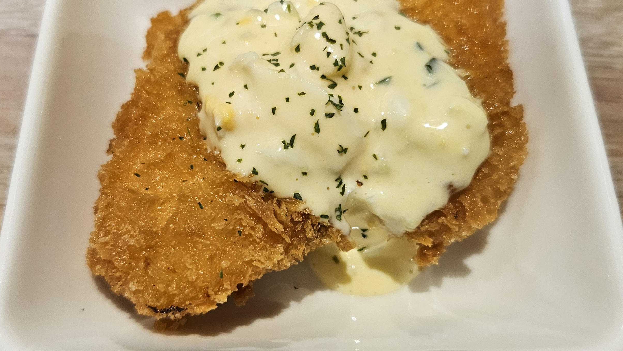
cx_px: 304
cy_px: 128
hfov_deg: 71.9
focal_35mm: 26
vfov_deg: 44.0
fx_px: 430
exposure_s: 1/192
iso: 200
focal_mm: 5.4
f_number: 1.8
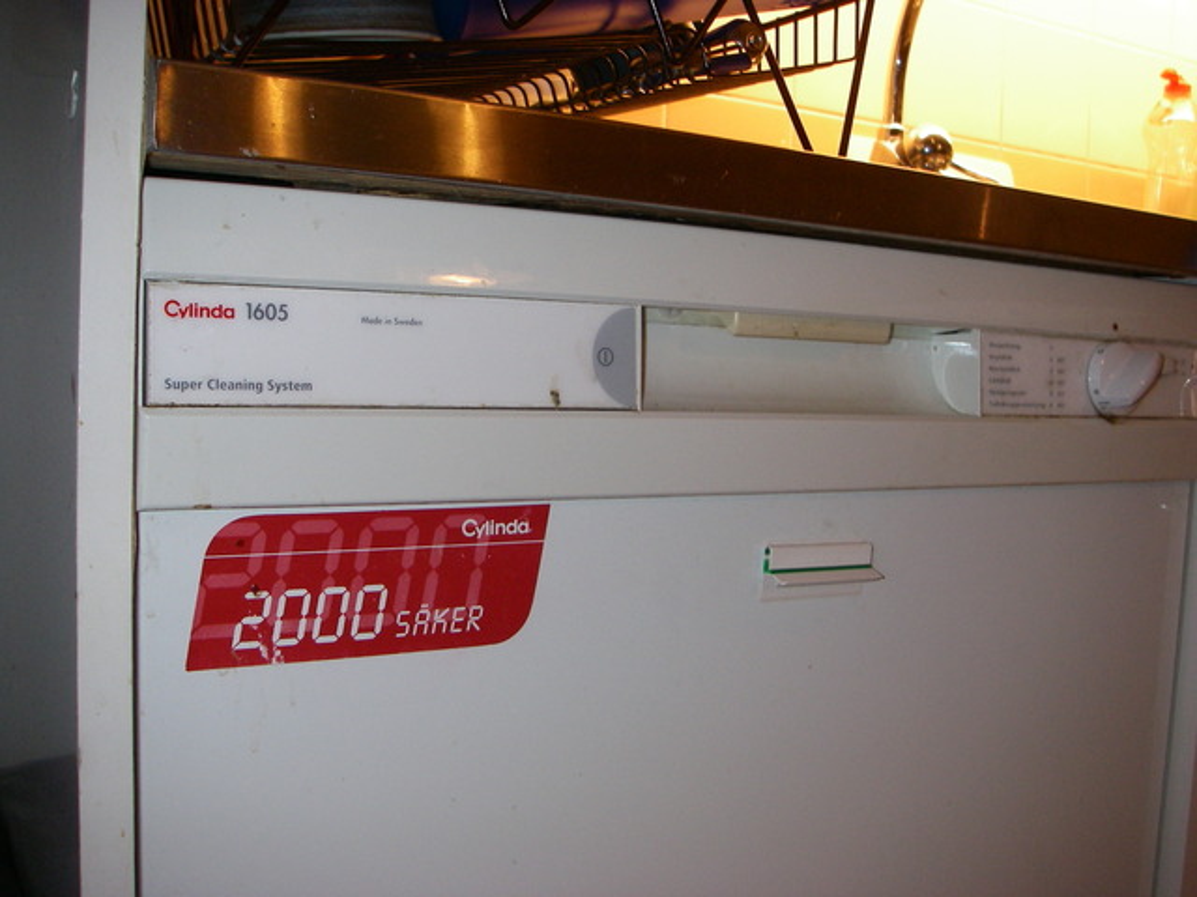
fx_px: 1314
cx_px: 598
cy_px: 448
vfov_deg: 37.7
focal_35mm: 38
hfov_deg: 49.0
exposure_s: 1/40
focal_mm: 6.3
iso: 200
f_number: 3.3
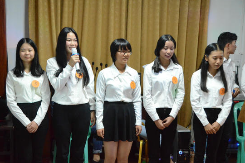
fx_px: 408
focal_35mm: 60
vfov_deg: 22.6
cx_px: 113
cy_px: 88
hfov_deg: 33.4
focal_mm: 36
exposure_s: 1/100
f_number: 4.2
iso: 6400
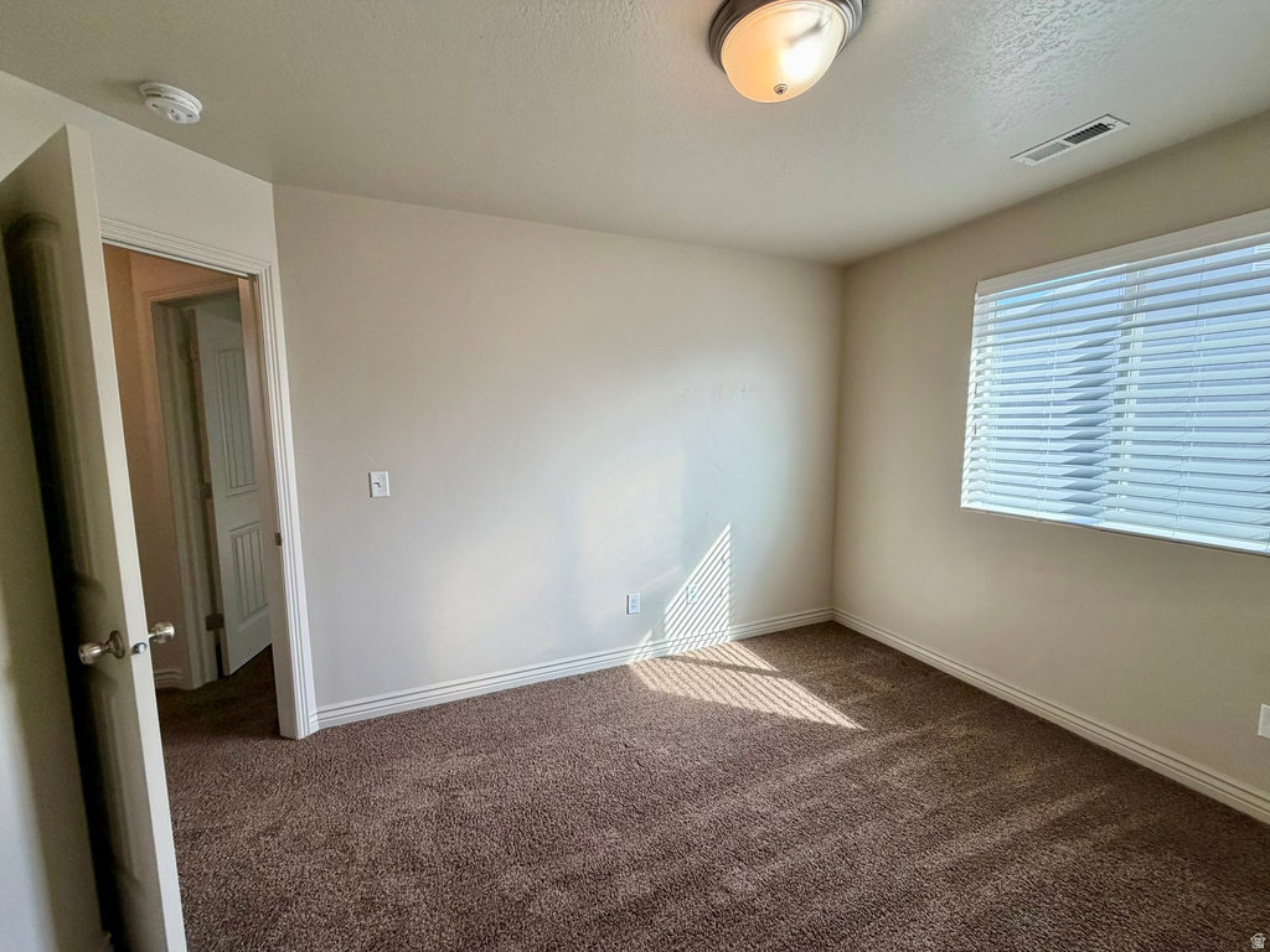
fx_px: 514
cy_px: 476
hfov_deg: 102.1
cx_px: 635
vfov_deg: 85.7
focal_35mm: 14
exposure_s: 1/120
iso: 80
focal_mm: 2.22
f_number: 2.2
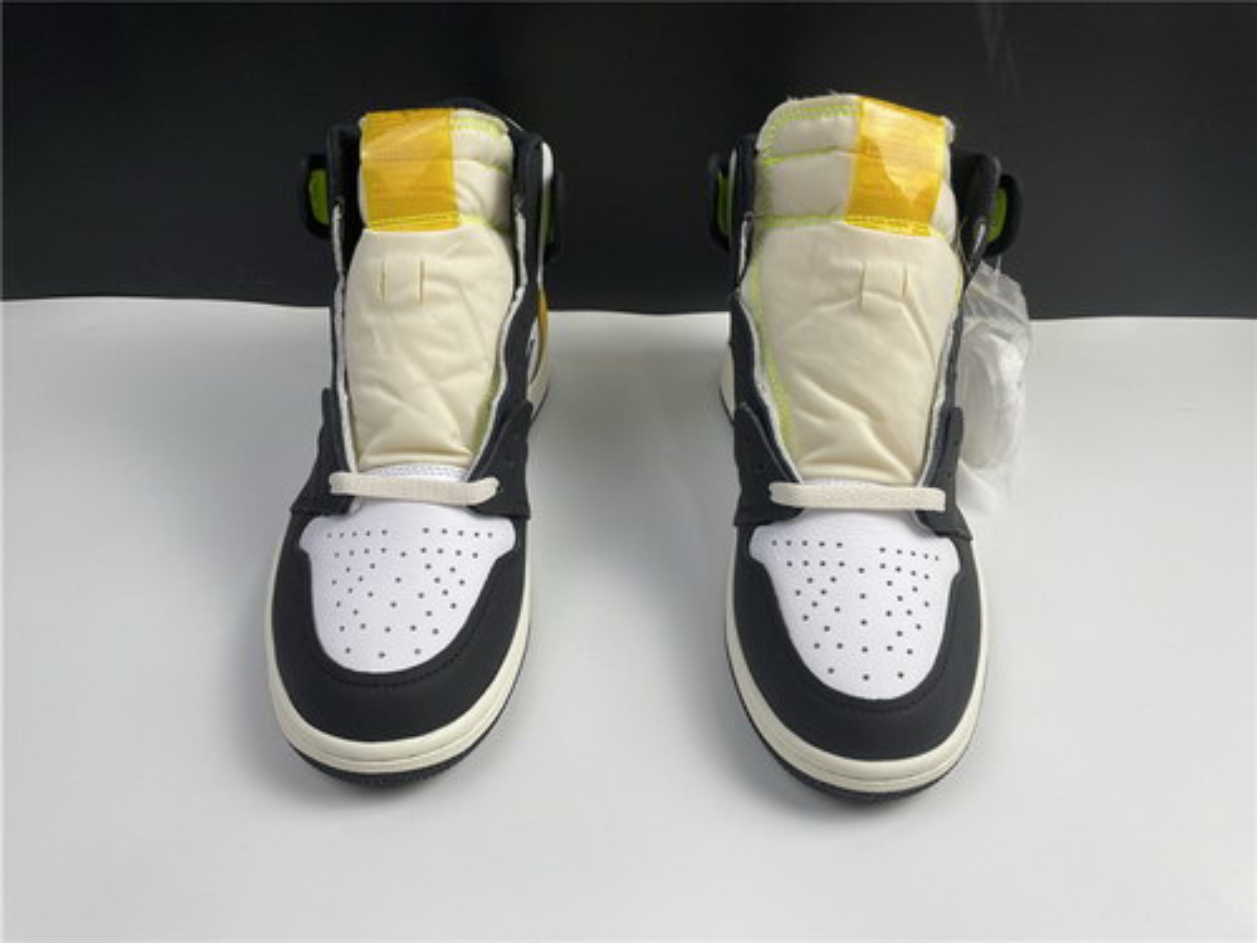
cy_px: 472
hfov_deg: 67.3
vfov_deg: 53.1
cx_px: 628
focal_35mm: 26
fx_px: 944
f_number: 1.6
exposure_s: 1/100
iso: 32
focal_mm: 4.2
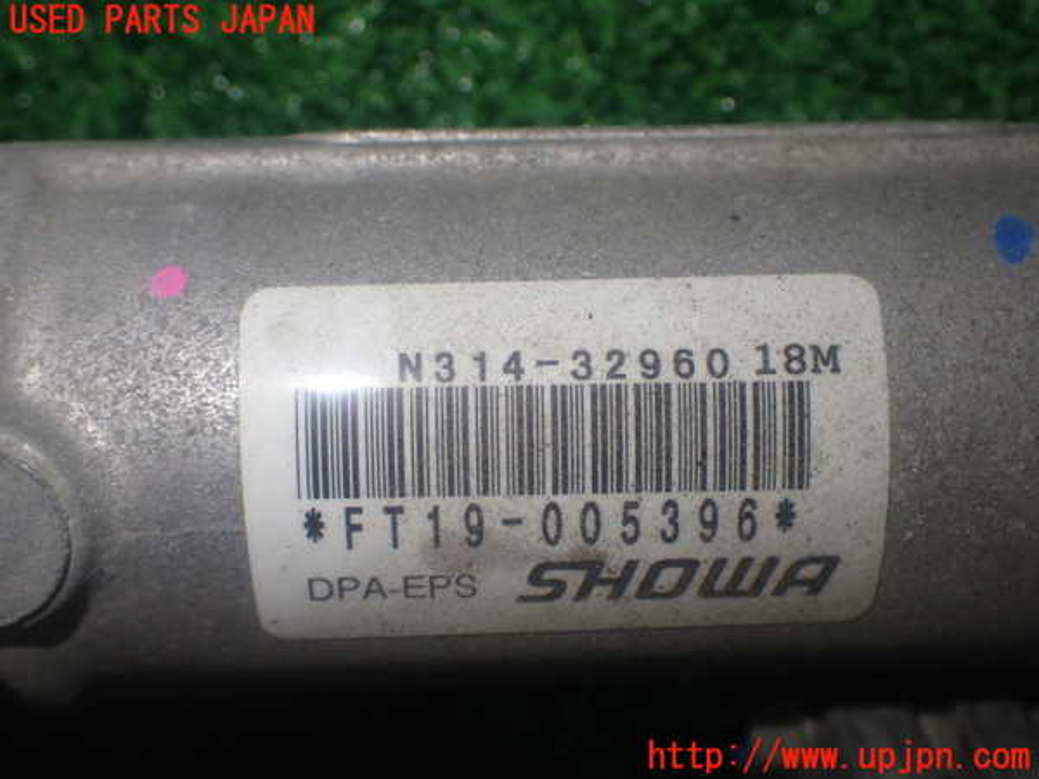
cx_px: 520
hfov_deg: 42.9
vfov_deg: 32.9
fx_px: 1321
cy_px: 390
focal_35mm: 44
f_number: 2.9
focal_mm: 7.84
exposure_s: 1/80
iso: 200
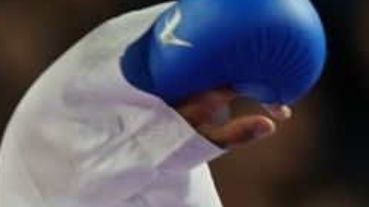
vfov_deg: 0.4
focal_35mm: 3094
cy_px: 499
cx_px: -254
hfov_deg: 0.7
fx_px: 30260
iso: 1600
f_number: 2.8
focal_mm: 400
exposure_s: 1/1000
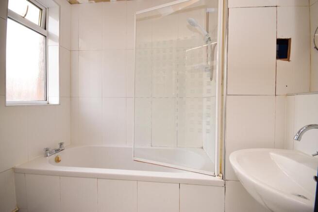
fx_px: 133
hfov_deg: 100.4
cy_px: 106
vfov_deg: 77.4
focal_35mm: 15
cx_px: 159
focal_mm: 10
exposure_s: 1/80
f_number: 8
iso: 800
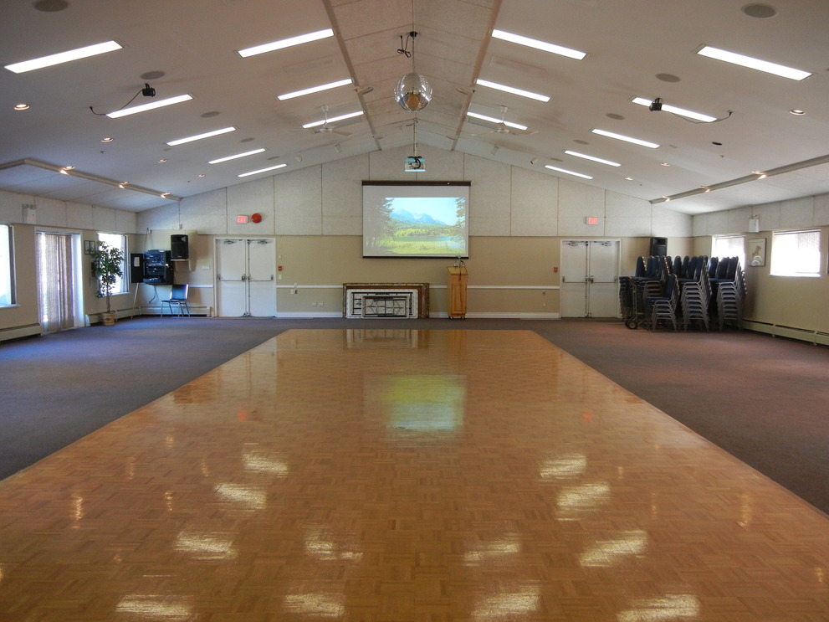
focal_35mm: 31
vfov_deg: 45.4
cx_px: 427
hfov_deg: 58.3
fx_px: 742
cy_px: 315
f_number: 3.5
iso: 274
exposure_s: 1/30
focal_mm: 5.4
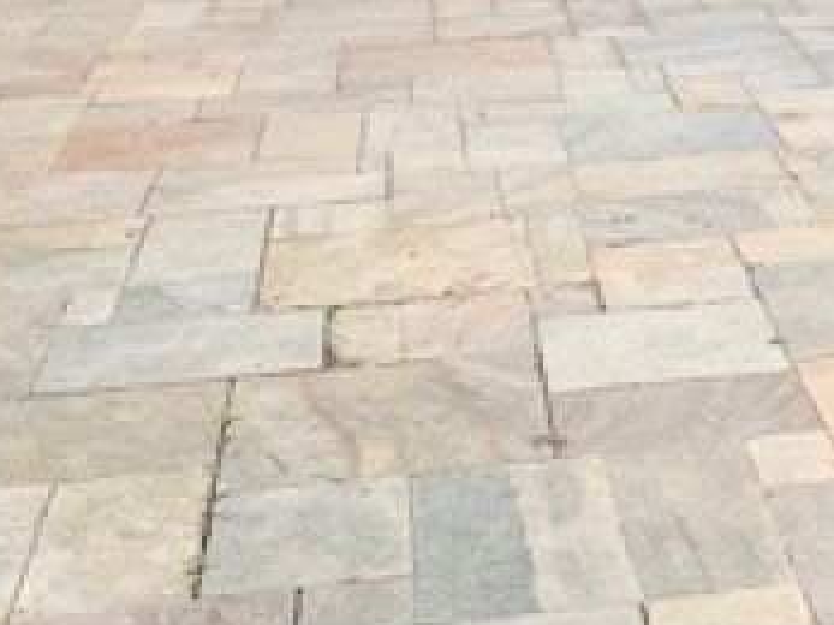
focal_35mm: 96
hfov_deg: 19.2
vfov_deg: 14.4
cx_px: 1009
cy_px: -310
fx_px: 2312
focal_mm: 4.25
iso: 25
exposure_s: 1/737
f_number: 1.8
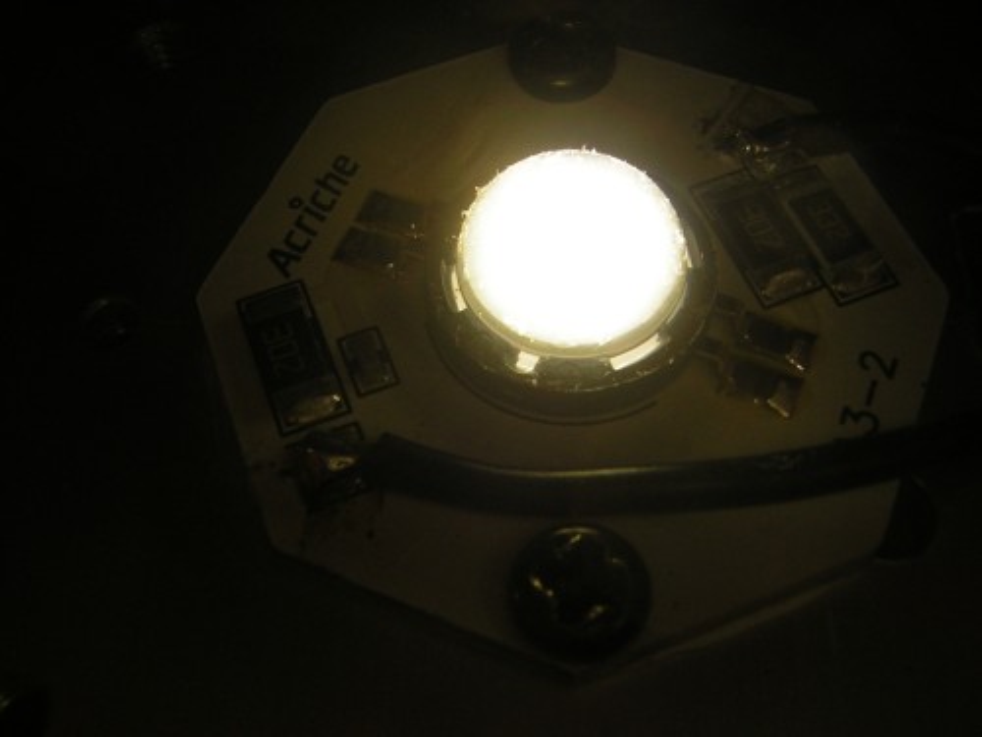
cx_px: 491
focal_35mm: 36
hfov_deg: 51.4
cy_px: 368
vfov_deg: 39.7
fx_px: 1021
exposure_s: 1/604
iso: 50
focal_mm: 4.7
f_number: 5.2
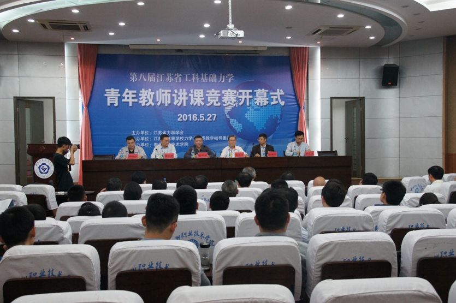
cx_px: 228
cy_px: 152
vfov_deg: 34.1
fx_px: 494
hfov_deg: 49.6
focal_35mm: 39
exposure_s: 1/50
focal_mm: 26
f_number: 6.3
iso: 1600
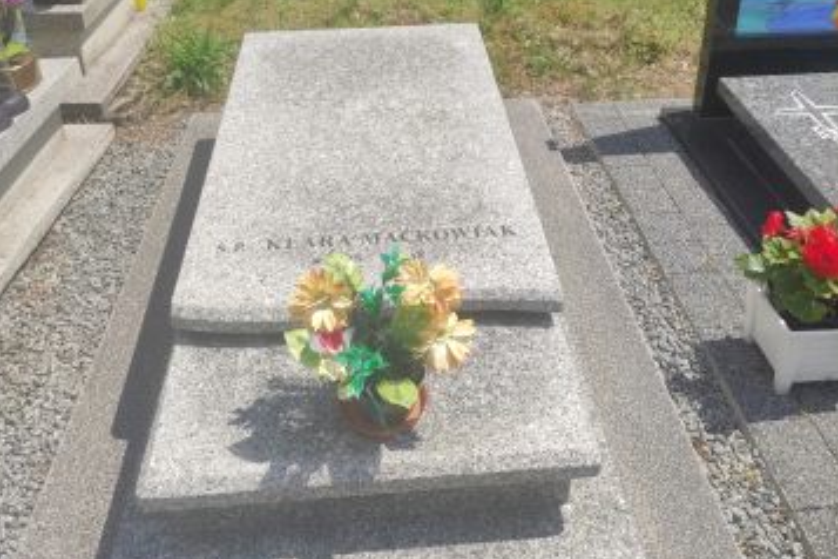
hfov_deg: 54.4
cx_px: 418
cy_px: 103
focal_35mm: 35
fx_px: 815
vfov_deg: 36.4
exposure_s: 1/1528
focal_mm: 5.43
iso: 50
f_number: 1.89
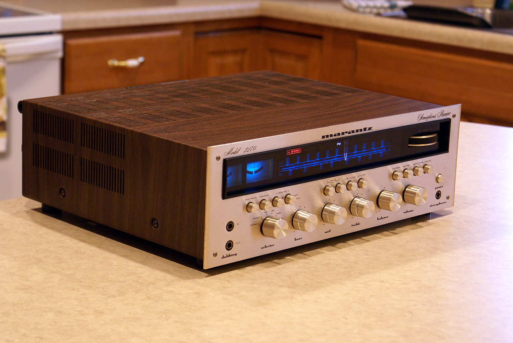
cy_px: 170
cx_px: 260
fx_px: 1313
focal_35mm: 92
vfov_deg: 14.9
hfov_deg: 22.1
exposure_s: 1/20
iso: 400
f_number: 5.6
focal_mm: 60
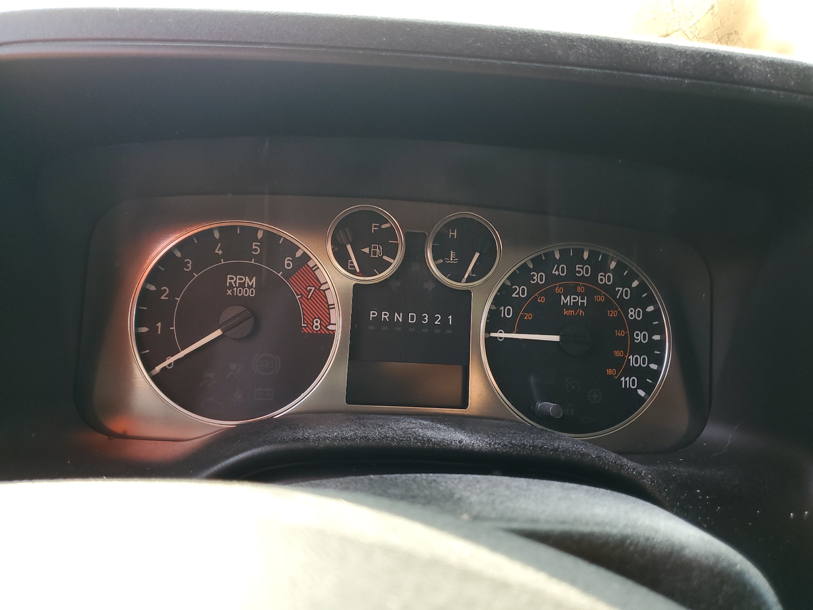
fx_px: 611
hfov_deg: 67.3
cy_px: 305
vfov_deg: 53.1
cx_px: 406
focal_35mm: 26
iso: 67
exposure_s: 1/120
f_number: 1.5
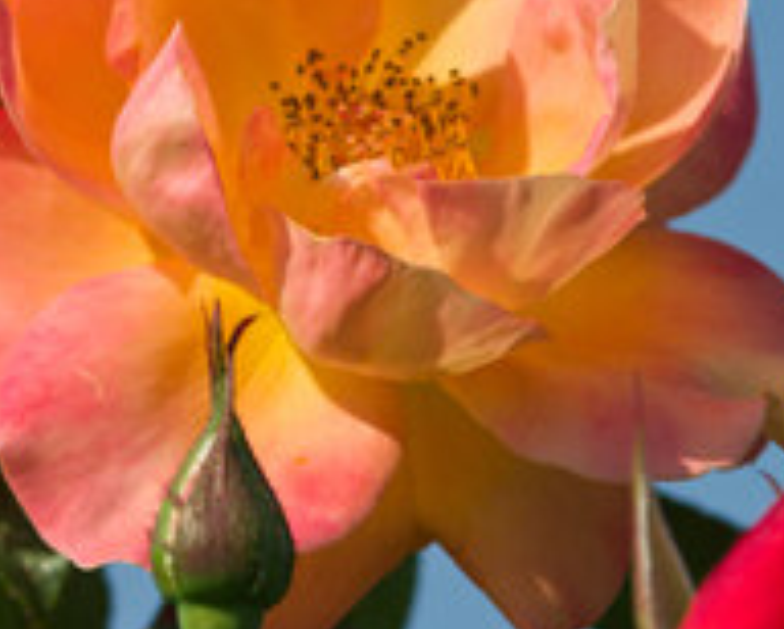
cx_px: 116
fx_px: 15144
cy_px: 196
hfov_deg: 3.0
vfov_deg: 2.4
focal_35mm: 652
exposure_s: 1/1000
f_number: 7.1
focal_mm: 200
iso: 400
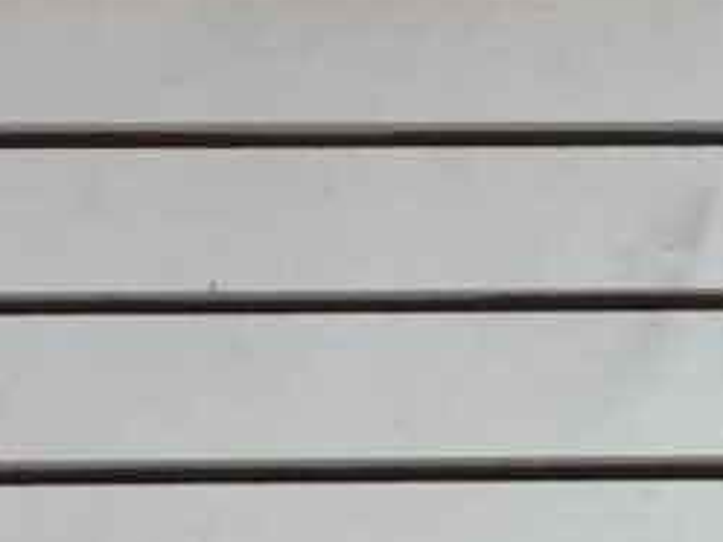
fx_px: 3718
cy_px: 1982
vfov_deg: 6.9
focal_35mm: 178
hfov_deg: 8.6
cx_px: 2376
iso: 640
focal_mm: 5.4
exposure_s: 1/60
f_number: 1.8
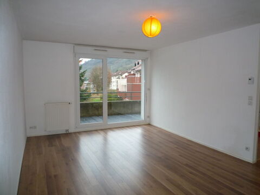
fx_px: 188
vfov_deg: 54.9
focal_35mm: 25
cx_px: 130
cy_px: 98
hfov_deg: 69.4
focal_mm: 4.4
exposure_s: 1/30
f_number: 2.8
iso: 160
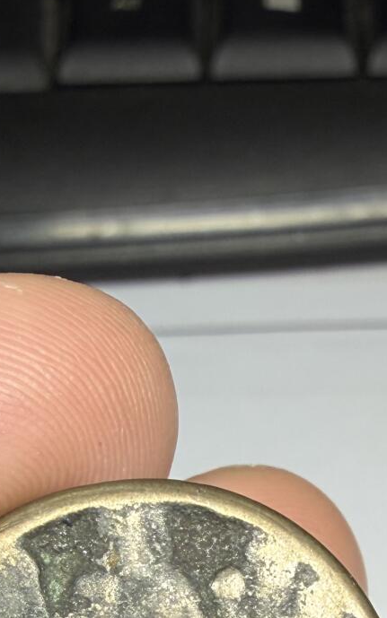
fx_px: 1214
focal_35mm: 72
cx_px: 133
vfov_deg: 26.0
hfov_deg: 18.1
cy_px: 711
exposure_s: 1/121
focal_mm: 2.22
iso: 80
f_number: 2.2
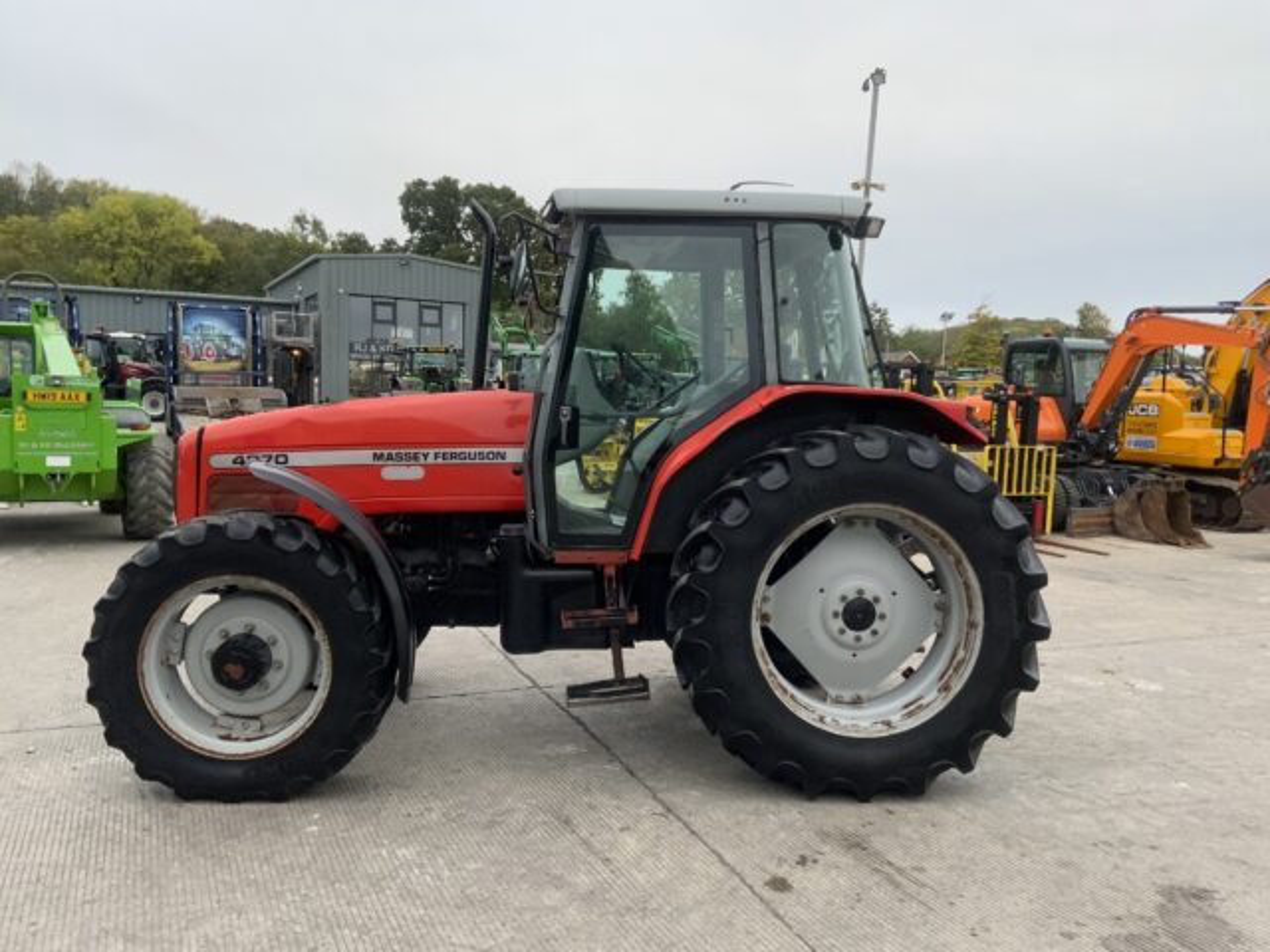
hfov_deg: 61.7
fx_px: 1064
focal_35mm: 29
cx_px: 635
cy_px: 476
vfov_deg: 48.2
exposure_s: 1/122
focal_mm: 3
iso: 50
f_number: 1.8
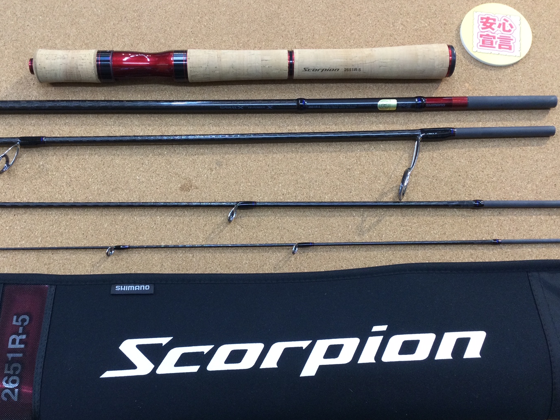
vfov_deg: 38.7
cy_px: 215
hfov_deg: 50.1
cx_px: 260
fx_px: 599
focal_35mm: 37
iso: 50
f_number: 2.4
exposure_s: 1/30
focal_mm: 3.3
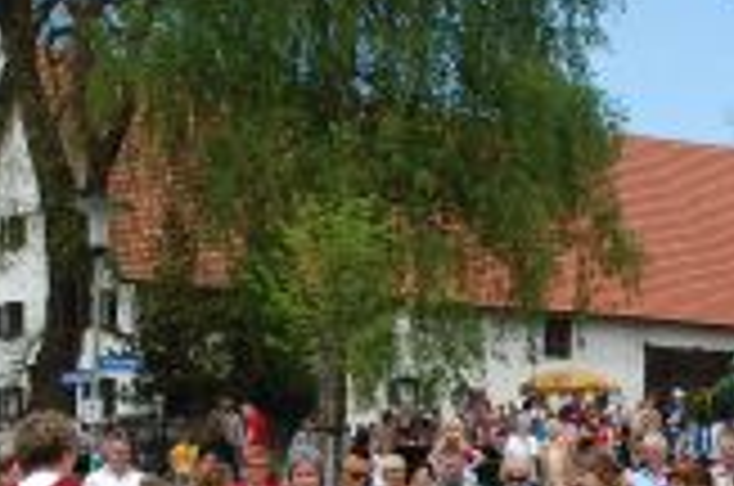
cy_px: 468
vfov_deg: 11.5
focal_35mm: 118
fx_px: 2401
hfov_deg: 17.4
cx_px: 428
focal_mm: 32
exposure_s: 1/250
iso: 200
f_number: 8
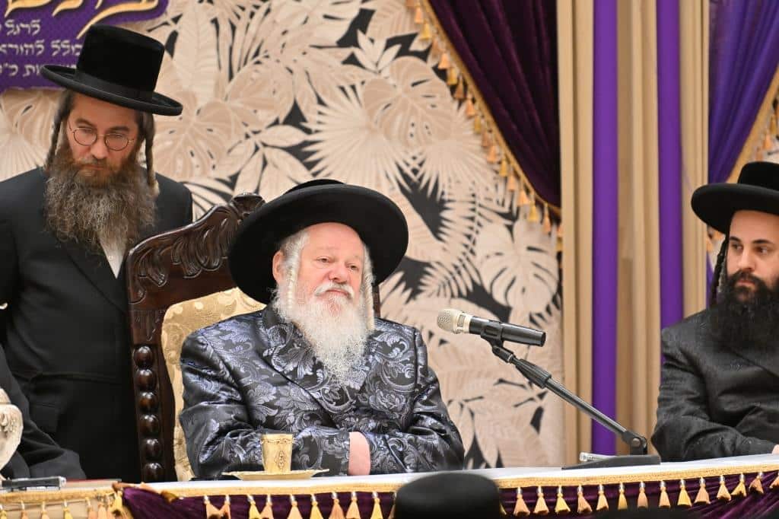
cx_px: 390
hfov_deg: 6.9
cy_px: 260
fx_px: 6489
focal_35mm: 300
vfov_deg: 4.6
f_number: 2.8
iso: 500
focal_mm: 200
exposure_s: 1/250
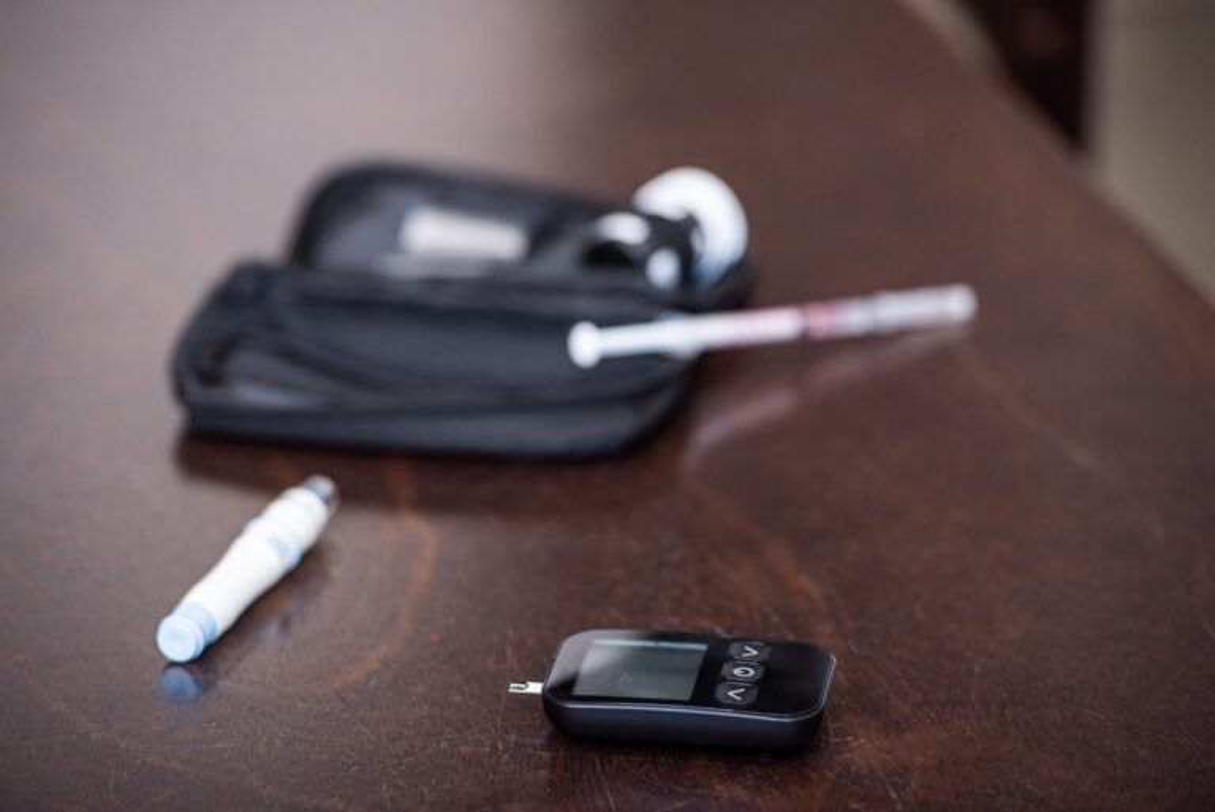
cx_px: 608
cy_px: 406
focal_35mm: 200
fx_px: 6754
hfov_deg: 10.3
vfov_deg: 6.9
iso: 500
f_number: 3.5
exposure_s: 1/200
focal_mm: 200
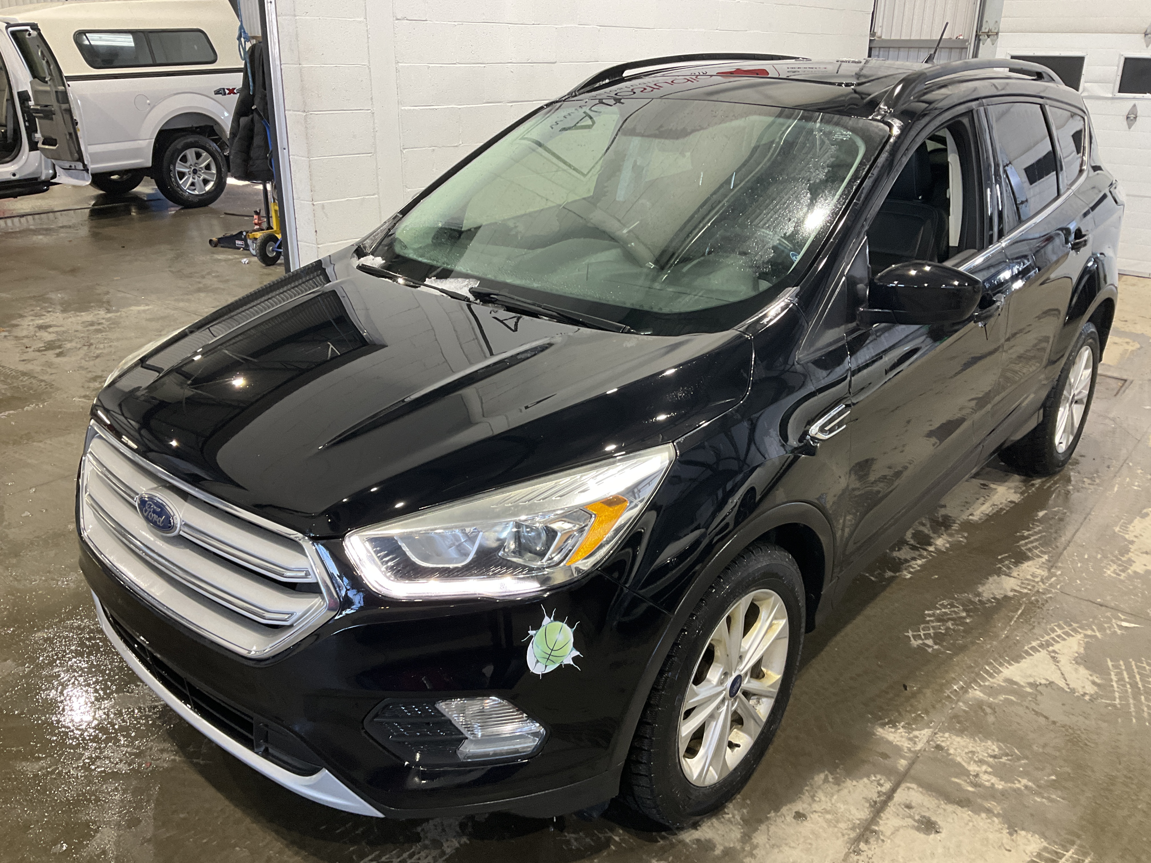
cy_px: 432
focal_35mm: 29
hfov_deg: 61.7
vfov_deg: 48.2
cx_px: 576
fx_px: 964
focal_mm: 3
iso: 100
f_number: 1.8
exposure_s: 1/60
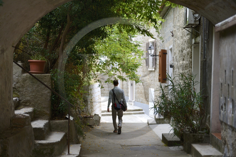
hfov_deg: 33.4
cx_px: 118
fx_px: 393
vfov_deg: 22.6
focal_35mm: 60
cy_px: 78
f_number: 2.8
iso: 400
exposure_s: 1/250
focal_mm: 60
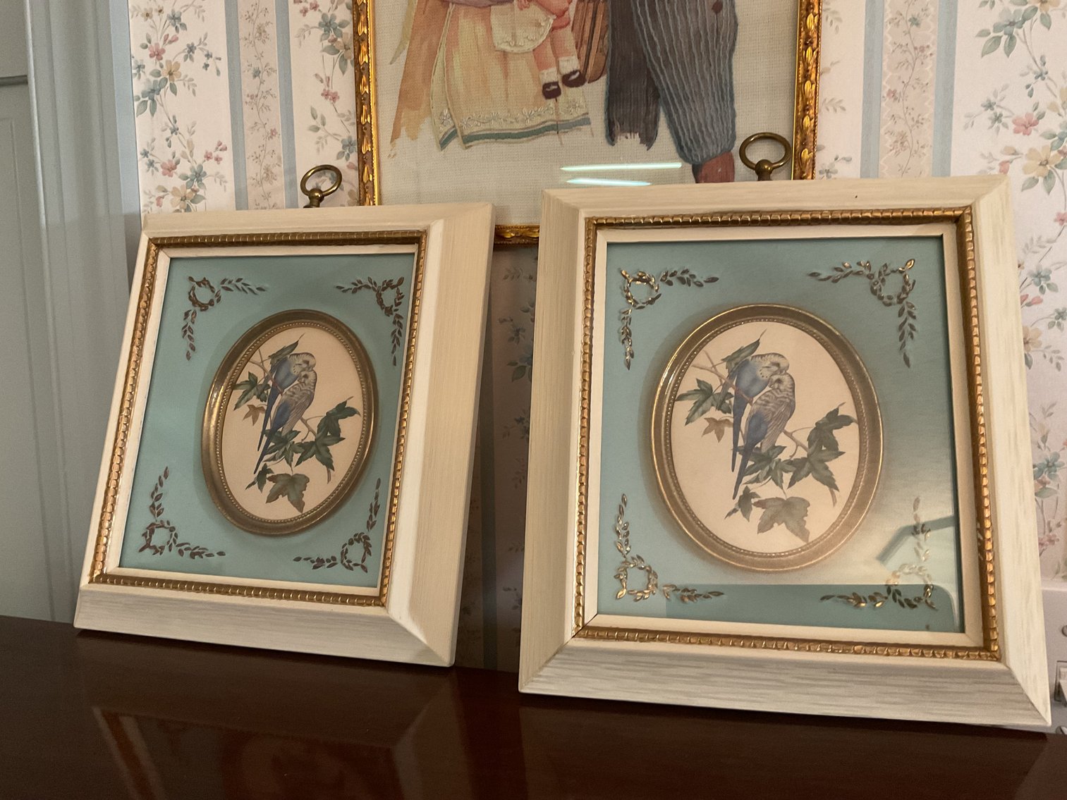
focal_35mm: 29
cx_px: 534
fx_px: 894
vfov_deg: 48.2
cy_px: 400
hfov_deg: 61.7
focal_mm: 3
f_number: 1.8
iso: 250
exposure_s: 1/40
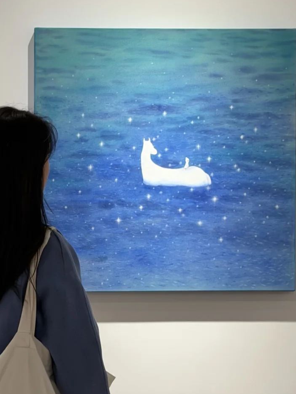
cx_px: 113
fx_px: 843
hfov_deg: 19.9
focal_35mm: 74
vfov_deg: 26.2
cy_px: 245
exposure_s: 1/121
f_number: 1.78
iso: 64
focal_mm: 6.76
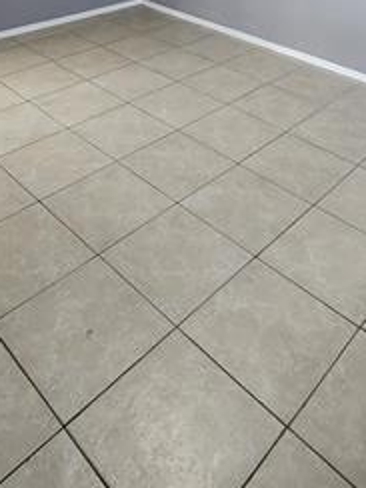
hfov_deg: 44.2
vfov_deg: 50.4
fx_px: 451
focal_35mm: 32
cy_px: 48
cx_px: 184
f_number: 2.2
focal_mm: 2.2
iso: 320
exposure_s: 1/30
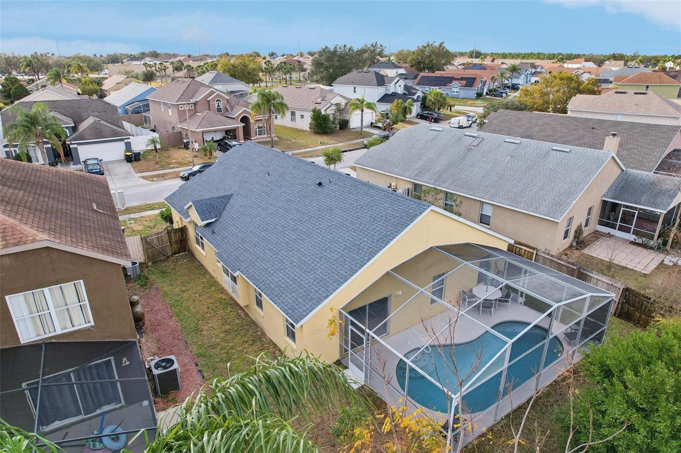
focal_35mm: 22
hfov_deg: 78.6
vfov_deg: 57.2
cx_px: 340
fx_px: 416
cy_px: 226
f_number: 2.8
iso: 110
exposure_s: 1/800
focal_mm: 8.4
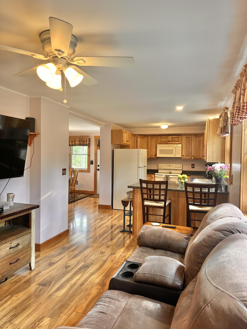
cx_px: 124
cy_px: 164
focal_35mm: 24
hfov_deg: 56.8
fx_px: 228
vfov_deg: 71.6
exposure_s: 1/60
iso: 125
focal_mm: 6.86
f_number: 1.78
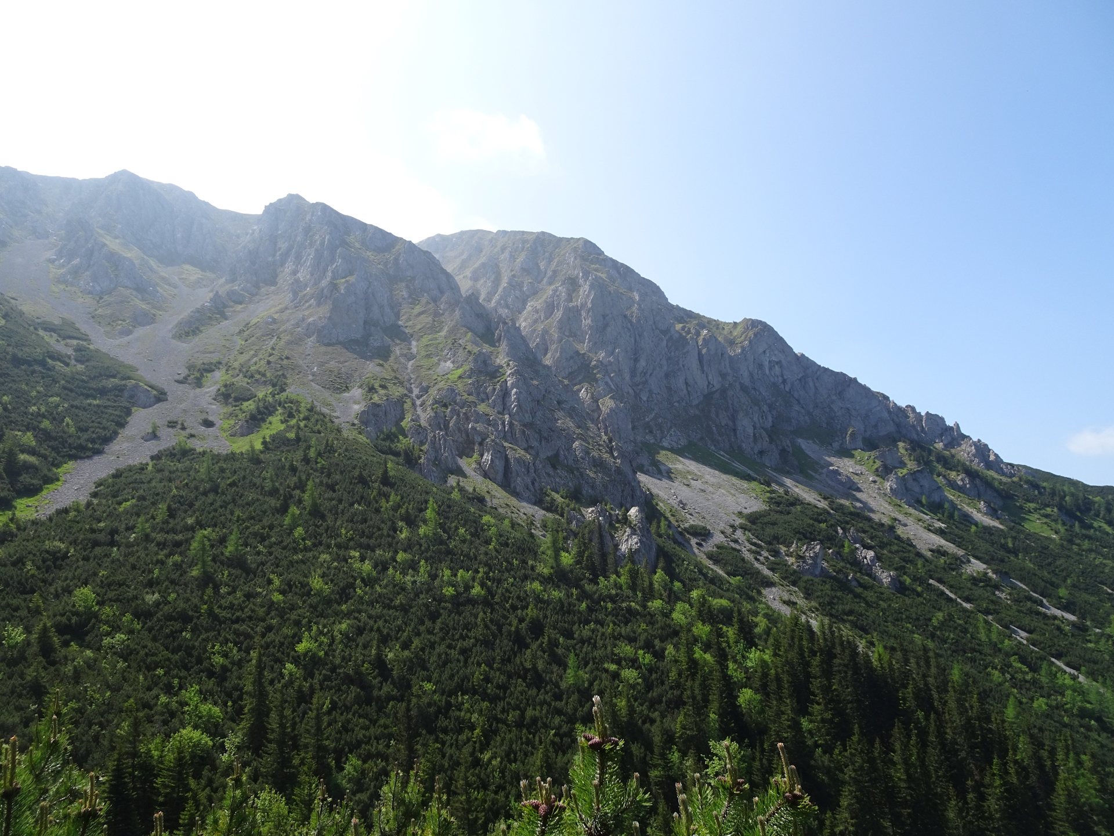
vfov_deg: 56.8
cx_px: 557
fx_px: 772
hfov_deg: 71.6
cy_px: 418
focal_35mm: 24
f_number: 3.5
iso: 80
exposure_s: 1/640
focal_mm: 4.1
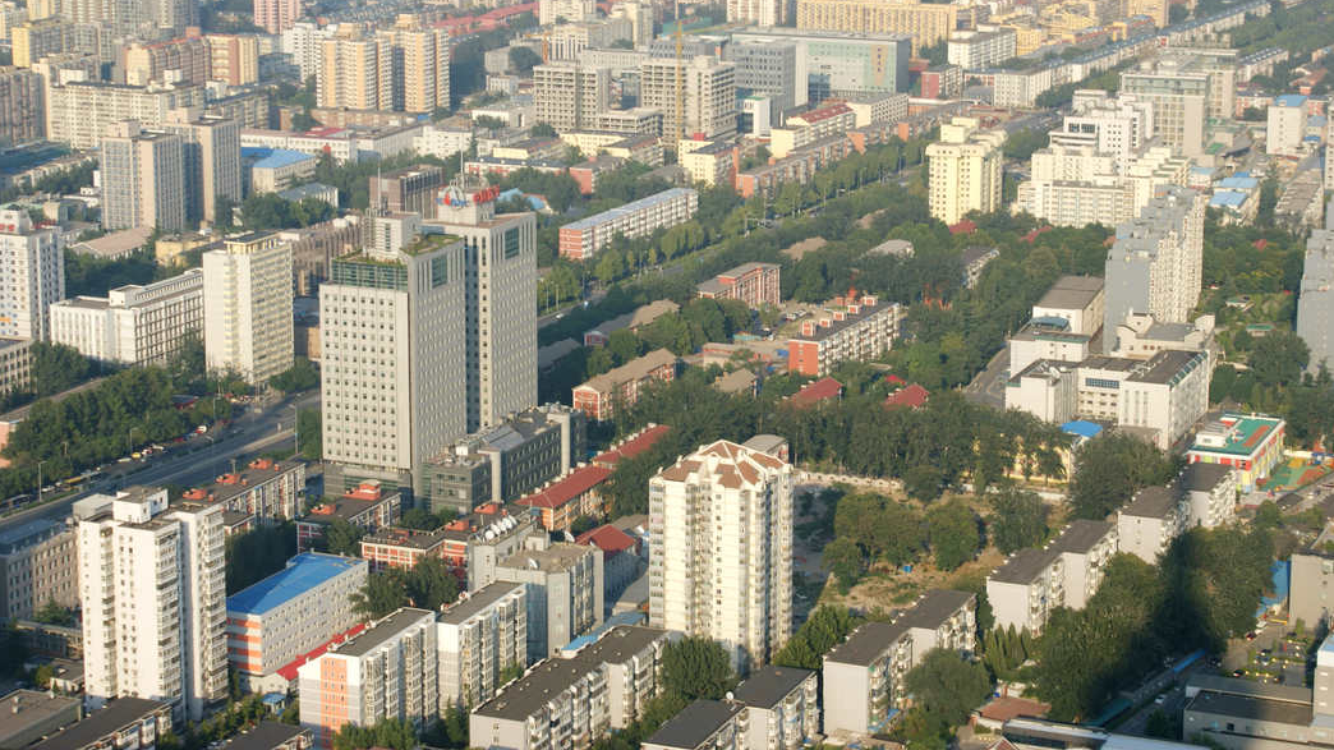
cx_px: 670
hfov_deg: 26.9
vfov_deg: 15.3
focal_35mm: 79
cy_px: 308
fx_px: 2794
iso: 100
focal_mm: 50
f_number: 11
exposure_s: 1/125
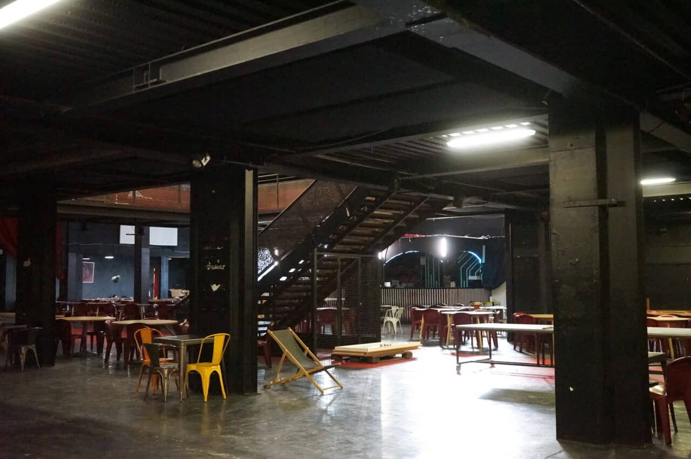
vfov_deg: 35.9
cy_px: 230
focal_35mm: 37
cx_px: 346
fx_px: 710
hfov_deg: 51.9
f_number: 4
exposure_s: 1/160
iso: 25600
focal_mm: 37
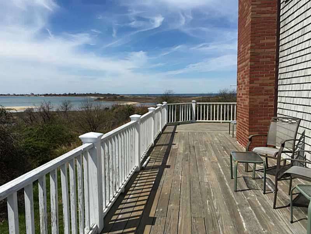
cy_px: 117
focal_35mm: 29
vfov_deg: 48.2
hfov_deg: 61.7
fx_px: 261
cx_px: 156
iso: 25
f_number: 2.2
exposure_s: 1/2262
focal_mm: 4.15
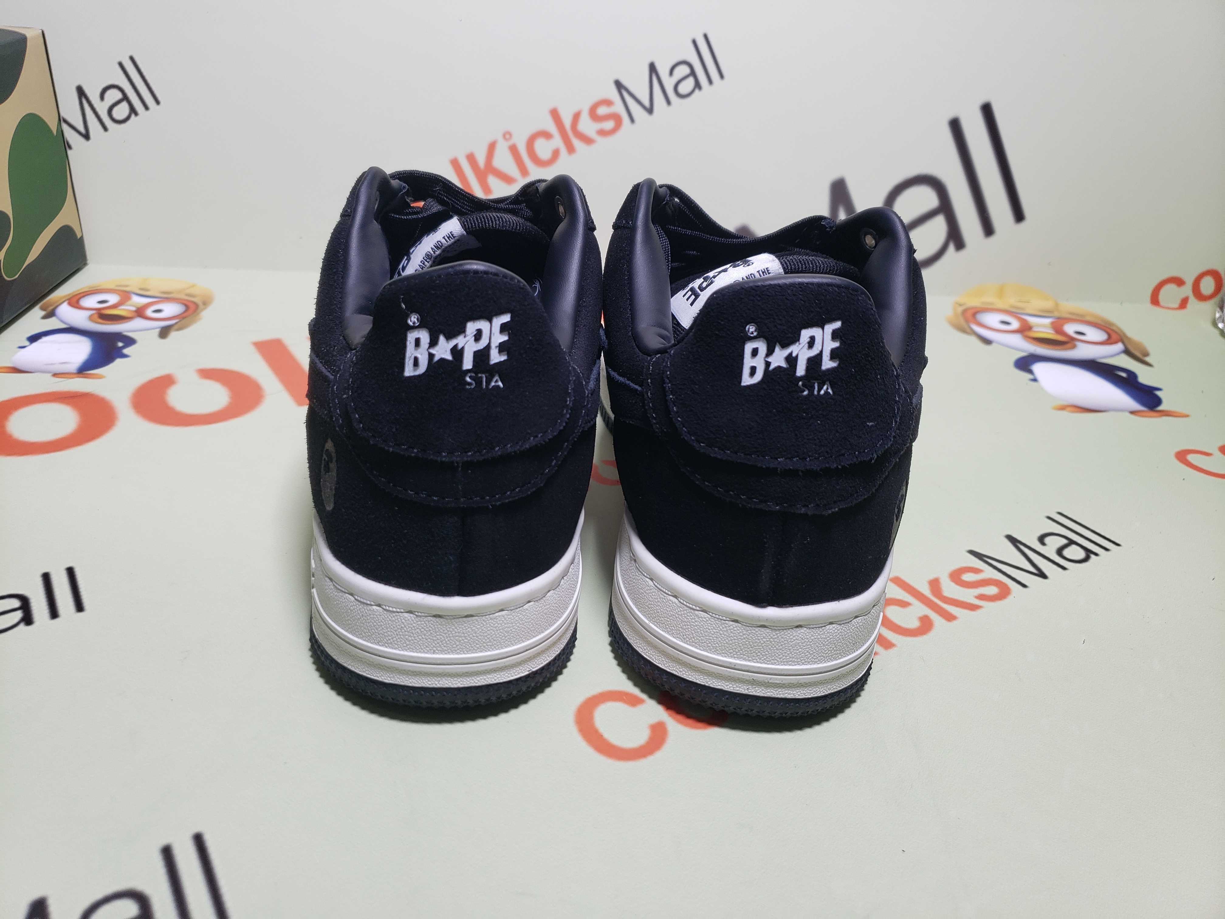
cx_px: 612
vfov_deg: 53.1
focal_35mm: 26
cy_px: 460
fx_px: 920
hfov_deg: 67.3
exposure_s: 1/309
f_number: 1.5
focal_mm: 4.3
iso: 50
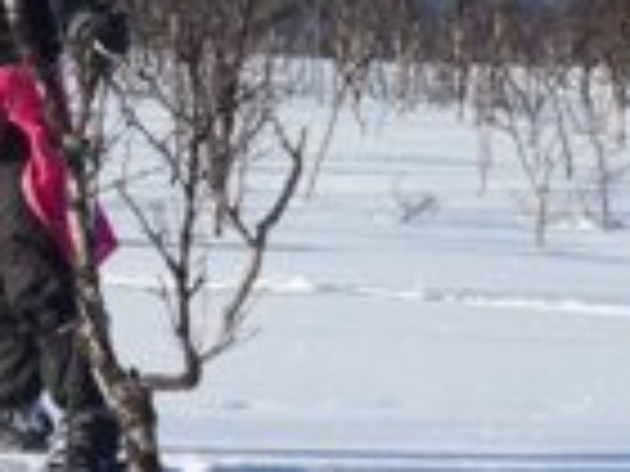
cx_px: -27
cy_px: -144
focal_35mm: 253
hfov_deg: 7.8
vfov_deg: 5.8
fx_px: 4605
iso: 80
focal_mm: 15
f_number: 4.2
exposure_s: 1/800
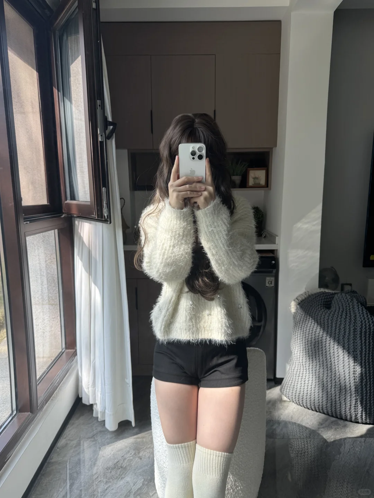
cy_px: 249
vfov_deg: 71.6
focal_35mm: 24
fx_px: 346
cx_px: 187
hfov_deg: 56.8
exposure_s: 1/428
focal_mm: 6.76
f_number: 1.78
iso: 80
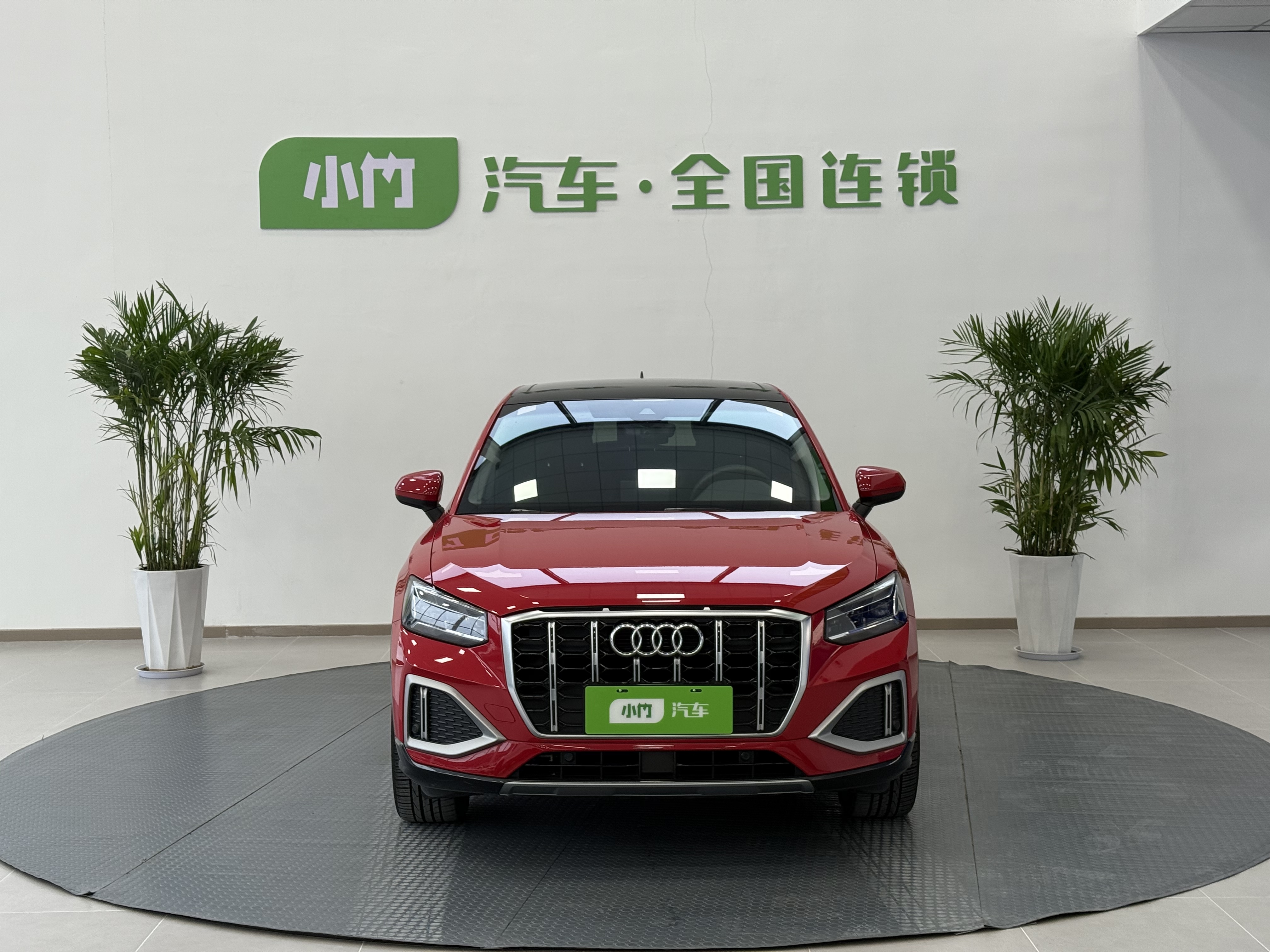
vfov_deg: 30.3
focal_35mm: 48
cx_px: 635
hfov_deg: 39.7
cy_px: 476
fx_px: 1761
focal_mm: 6.76
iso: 80
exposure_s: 1/121
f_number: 1.78
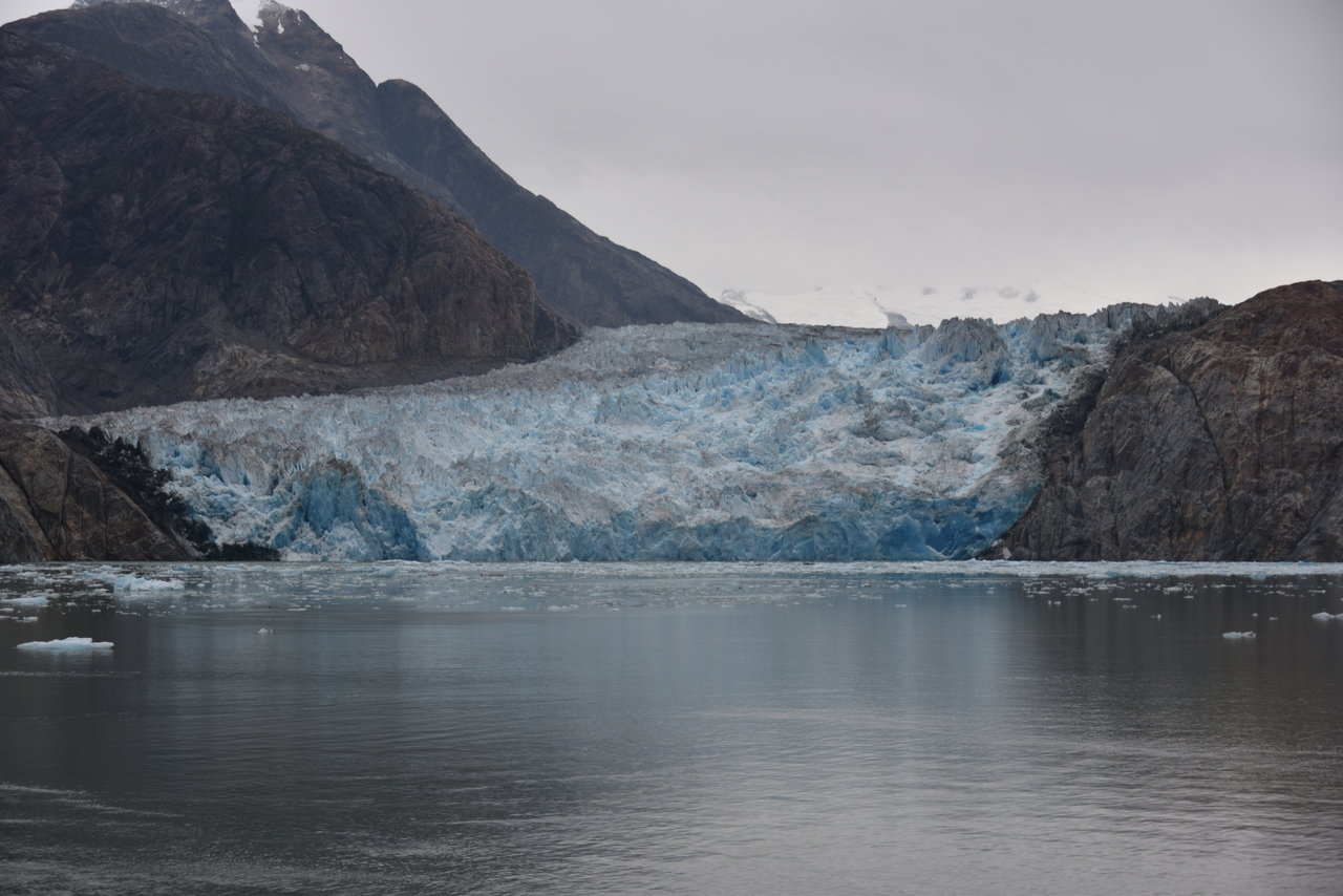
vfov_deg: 19.5
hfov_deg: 28.8
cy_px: 448
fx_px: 2612
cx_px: 672
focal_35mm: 70
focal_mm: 70
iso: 100
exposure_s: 1/160
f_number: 5
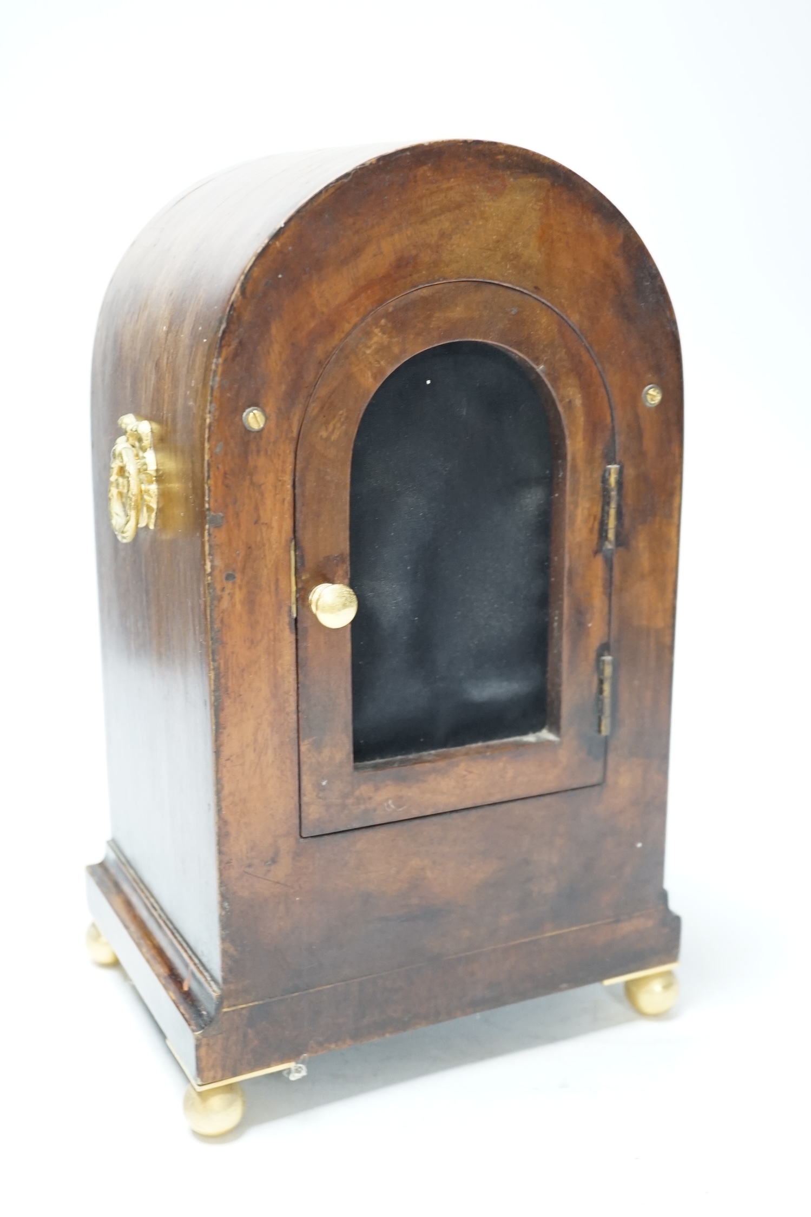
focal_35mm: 45
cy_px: 608
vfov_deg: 43.6
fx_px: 1521
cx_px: 406
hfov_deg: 29.9
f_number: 3.5
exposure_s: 1/60
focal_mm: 30
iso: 1600
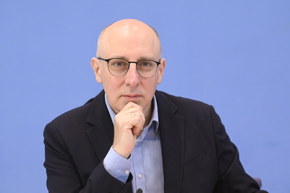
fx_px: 1046
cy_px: 96
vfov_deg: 10.5
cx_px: 145
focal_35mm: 130
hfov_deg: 15.8
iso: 3200
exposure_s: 1/500
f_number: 5
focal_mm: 130
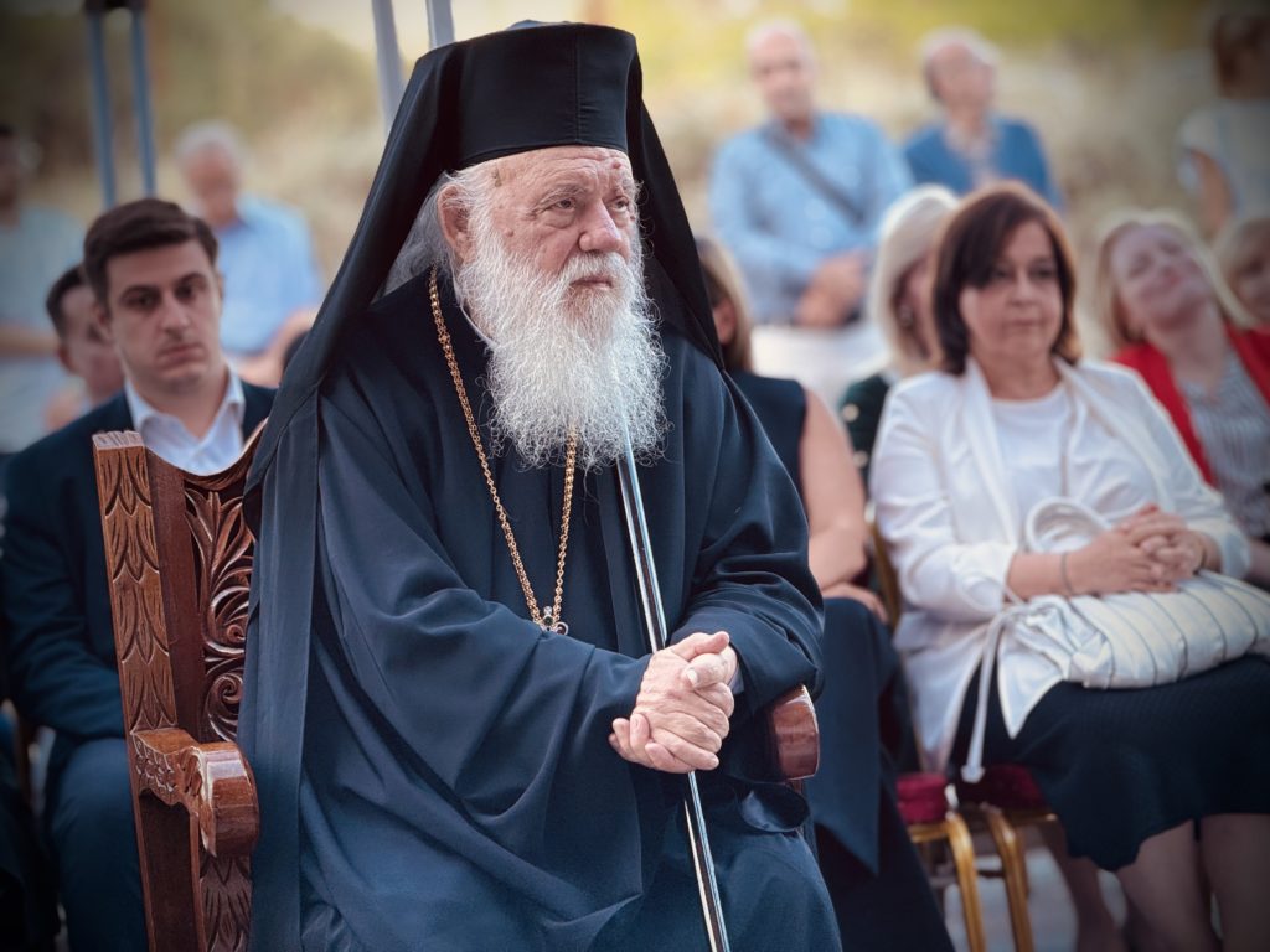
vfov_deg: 12.3
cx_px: 635
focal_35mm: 120
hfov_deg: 16.4
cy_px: 476
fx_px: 4403
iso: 100
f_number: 2.8
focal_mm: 15.66
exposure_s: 1/99
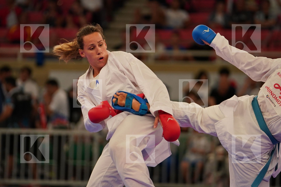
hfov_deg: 7.7
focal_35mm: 268
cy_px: 94
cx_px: 140
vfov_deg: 5.1
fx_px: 2092
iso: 1600
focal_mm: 179
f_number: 2.8
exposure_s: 1/1000
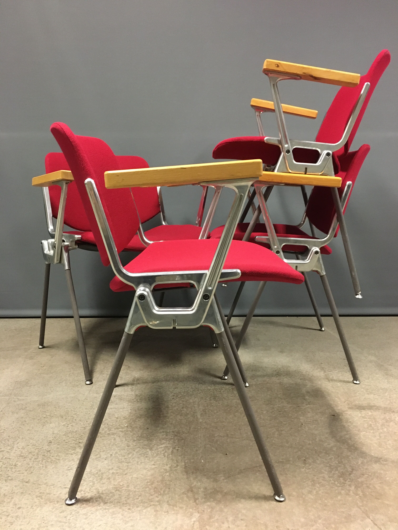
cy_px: 265
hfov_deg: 48.2
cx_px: 199
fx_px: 445
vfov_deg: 61.7
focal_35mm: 29
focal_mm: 4.15
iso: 250
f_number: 2.2
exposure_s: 1/17
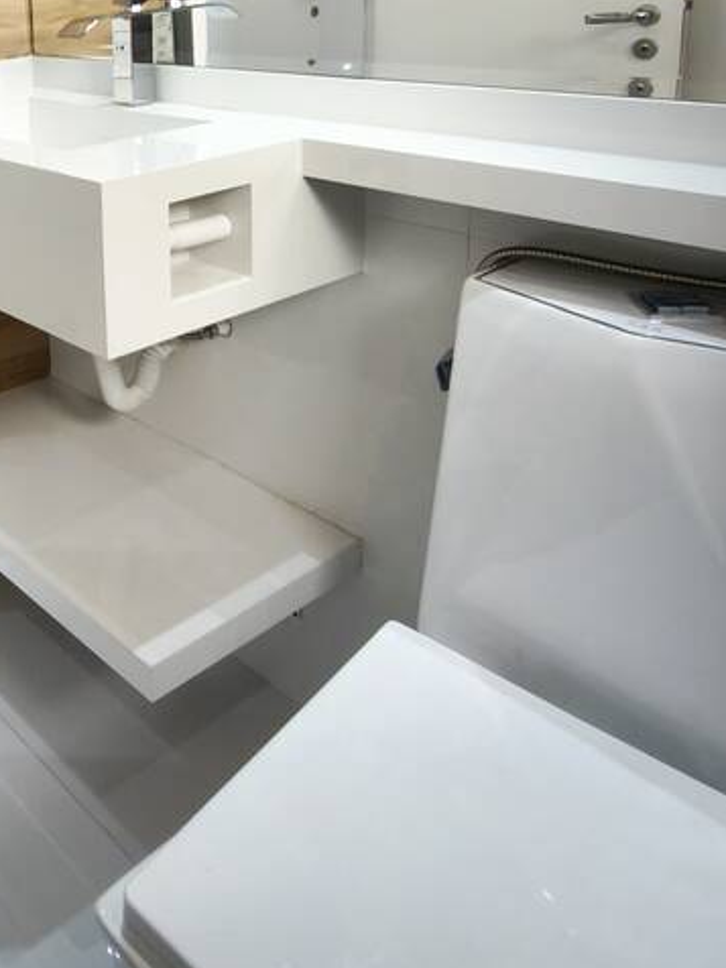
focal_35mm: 34
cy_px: 136
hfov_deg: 36.3
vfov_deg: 49.3
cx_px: -45
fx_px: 951
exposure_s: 1/40
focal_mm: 1.91
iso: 200
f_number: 2.2
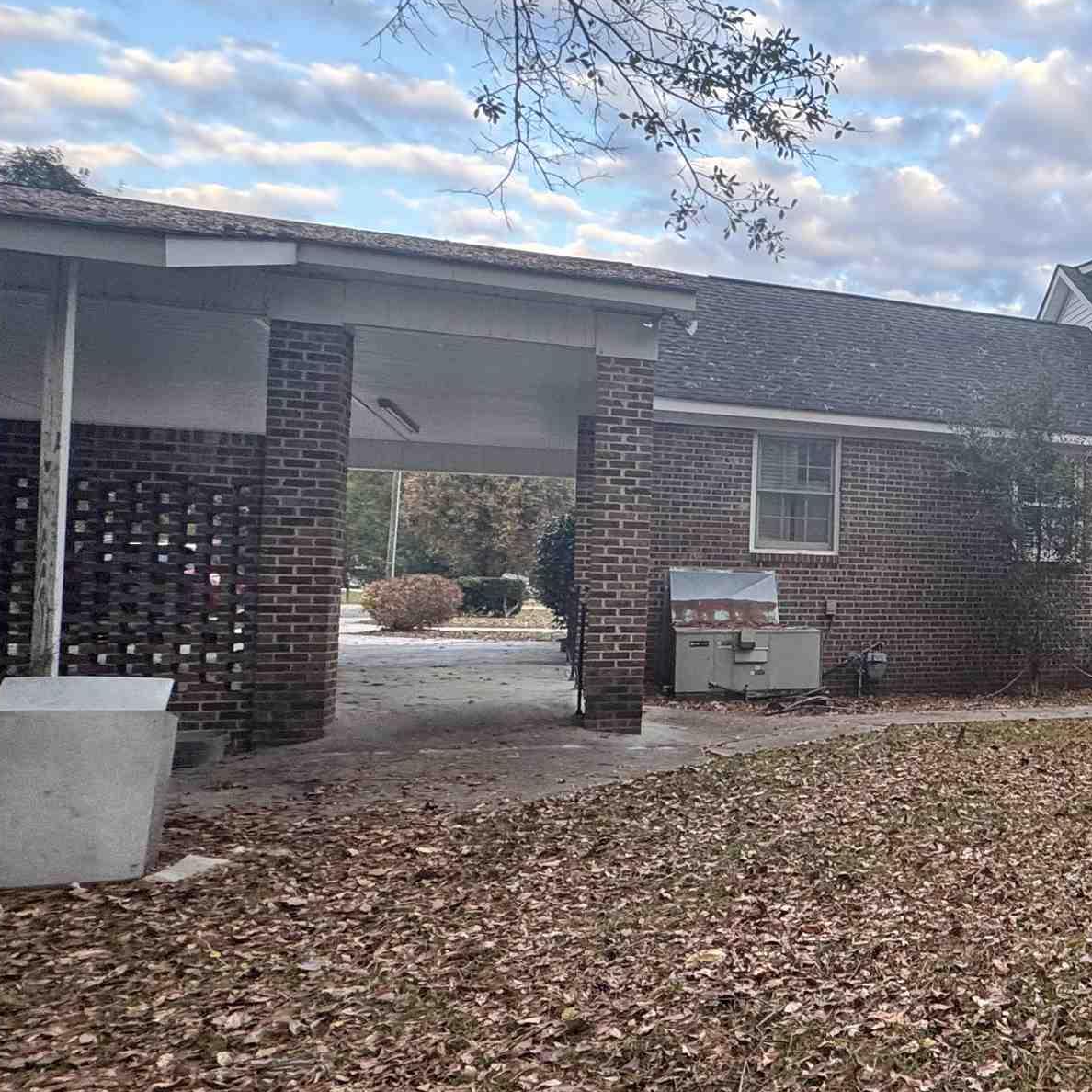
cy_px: 550
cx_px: 1228
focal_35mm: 32
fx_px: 1142
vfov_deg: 51.1
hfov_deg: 40.3
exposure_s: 1/99
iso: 80
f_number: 2.2
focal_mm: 2.22
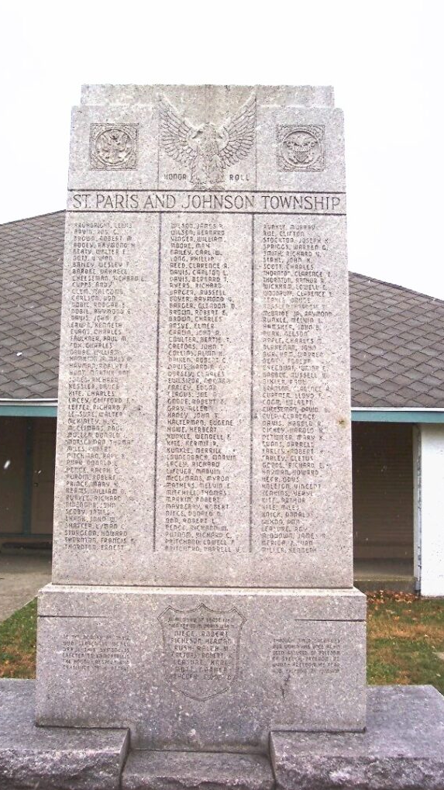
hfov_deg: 29.7
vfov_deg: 50.5
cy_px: 395
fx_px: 837
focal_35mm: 40
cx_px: 205
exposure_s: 1/180
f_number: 2.8
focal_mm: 8
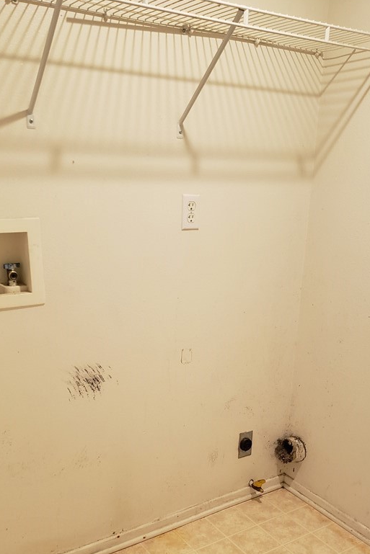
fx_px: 555
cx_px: 212
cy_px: 360
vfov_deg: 52.3
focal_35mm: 36
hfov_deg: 36.8
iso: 200
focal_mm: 4.3
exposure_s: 1/60
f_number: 1.5
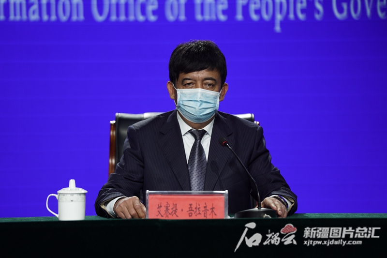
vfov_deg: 8.4
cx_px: 194
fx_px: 1763
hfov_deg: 12.5
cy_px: 129
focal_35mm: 164
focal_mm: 164
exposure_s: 1/100
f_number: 2.8
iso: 200
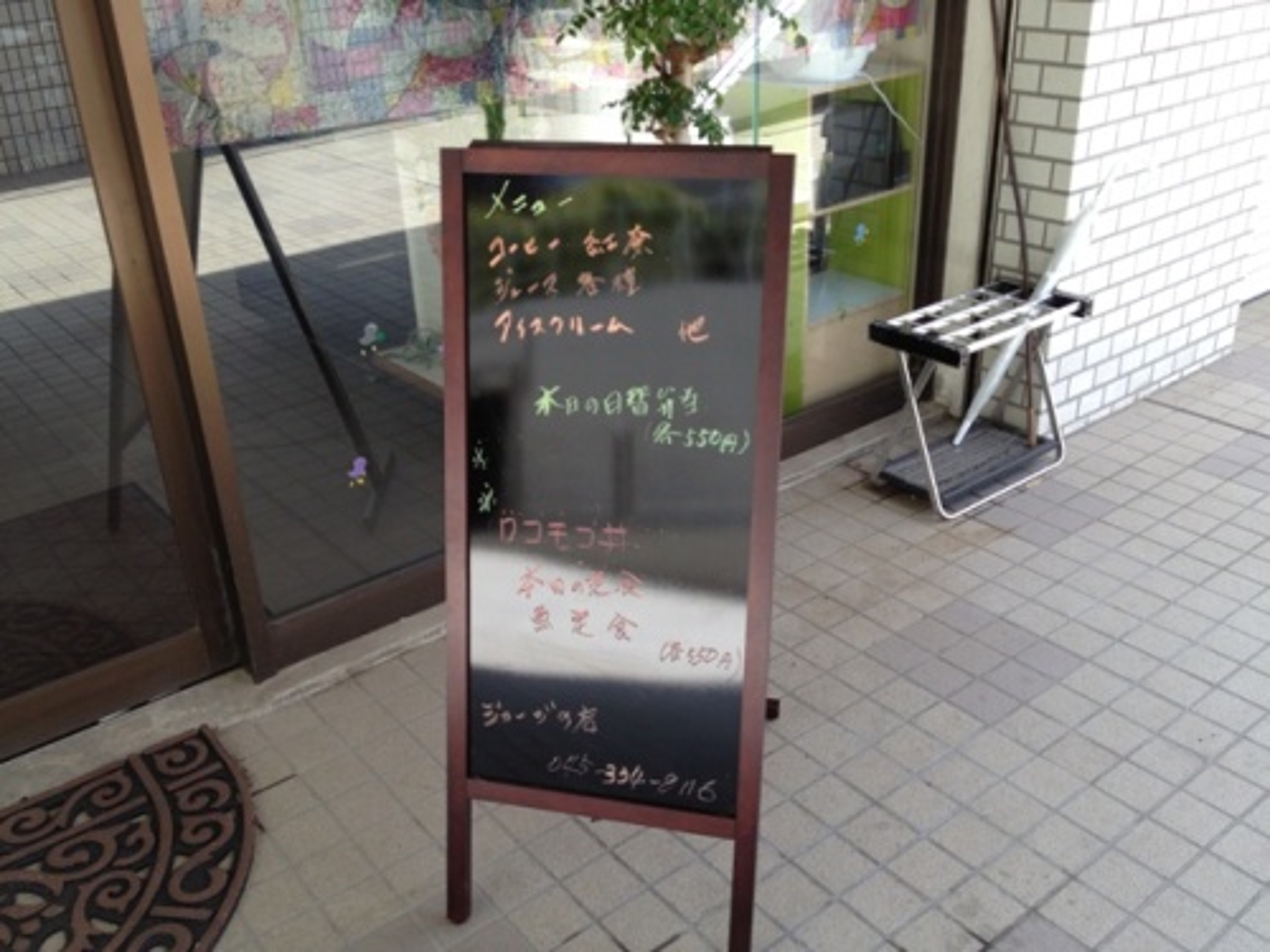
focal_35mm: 35
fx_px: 1284
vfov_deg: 40.7
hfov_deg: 52.6
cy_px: 476
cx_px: 635
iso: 64
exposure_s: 1/120
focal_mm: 4.28
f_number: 2.4
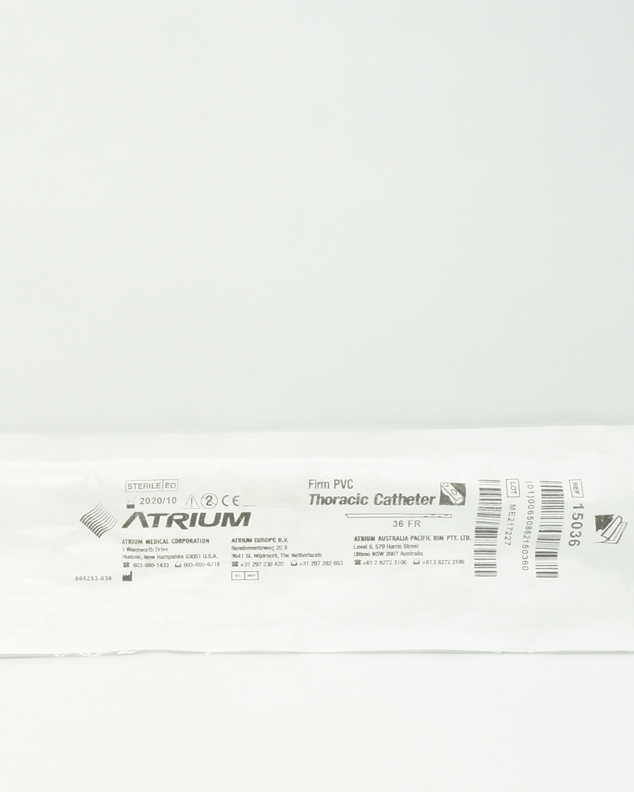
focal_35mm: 80
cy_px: 541
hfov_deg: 18.1
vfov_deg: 23.7
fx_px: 1880
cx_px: -139
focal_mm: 23
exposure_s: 1/15
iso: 400
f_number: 11
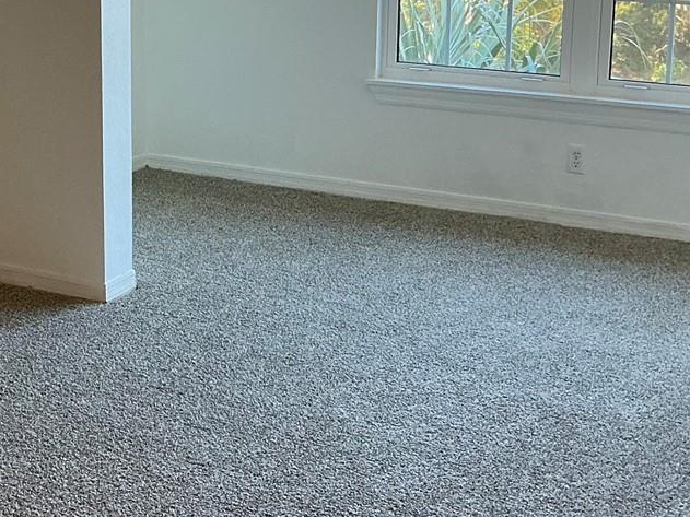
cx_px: 227
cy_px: 99
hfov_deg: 27.2
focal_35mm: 71
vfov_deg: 20.5
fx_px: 1415
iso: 64
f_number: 1.8
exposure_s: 1/60
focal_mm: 3
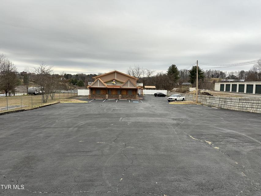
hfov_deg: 71.6
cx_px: 130
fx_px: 181
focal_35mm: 24
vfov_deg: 56.8
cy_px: 98
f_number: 1.78
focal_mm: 6.86
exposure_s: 1/529
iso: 80
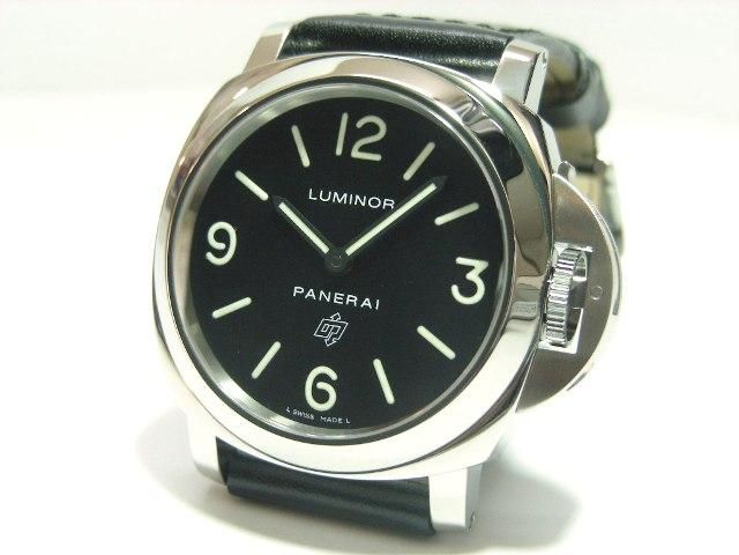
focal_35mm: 63
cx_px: 370
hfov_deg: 30.7
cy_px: 278
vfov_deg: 23.3
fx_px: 1345
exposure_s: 1/22.1
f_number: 3.5
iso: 200
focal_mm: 10.5
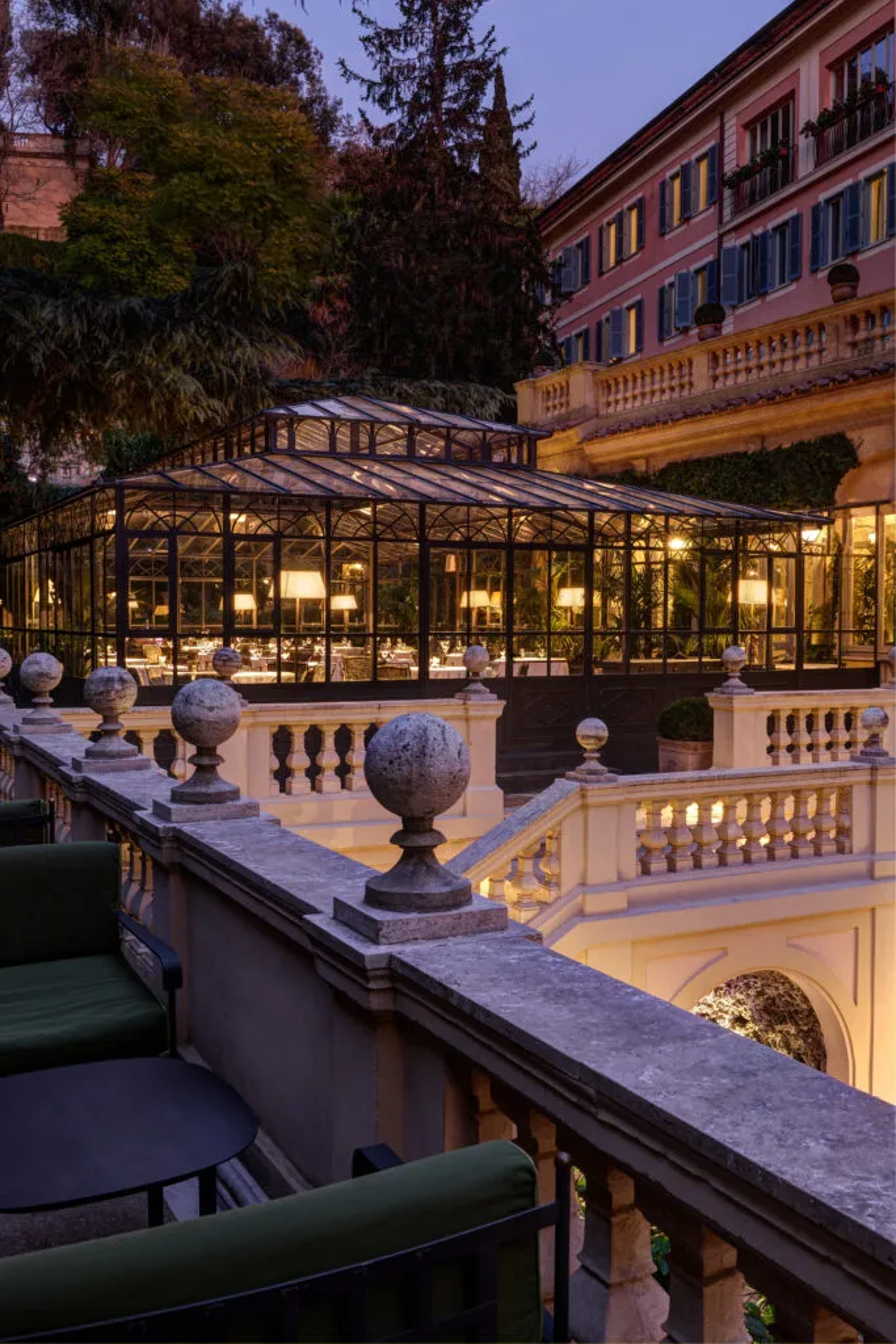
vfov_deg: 57.2
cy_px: 672
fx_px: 1231
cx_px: 448
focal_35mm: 33
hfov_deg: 40.0
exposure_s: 10
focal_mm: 33
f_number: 14
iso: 400
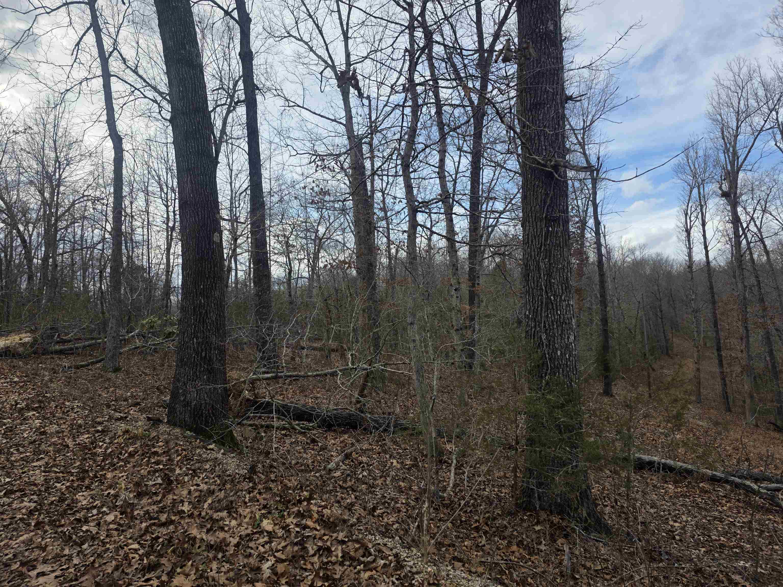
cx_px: 392
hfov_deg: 73.9
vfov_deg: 58.9
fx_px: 520
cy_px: 294
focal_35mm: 23
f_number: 1.7
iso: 80
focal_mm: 6.3
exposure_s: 1/3798
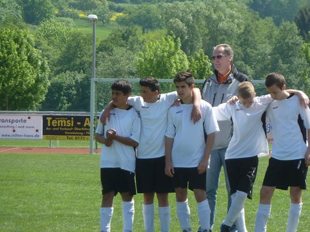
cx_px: 213
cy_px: 115
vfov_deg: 4.5
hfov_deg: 6.0
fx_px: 2964
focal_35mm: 331
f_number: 4.6
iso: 80
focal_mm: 37
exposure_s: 1/250
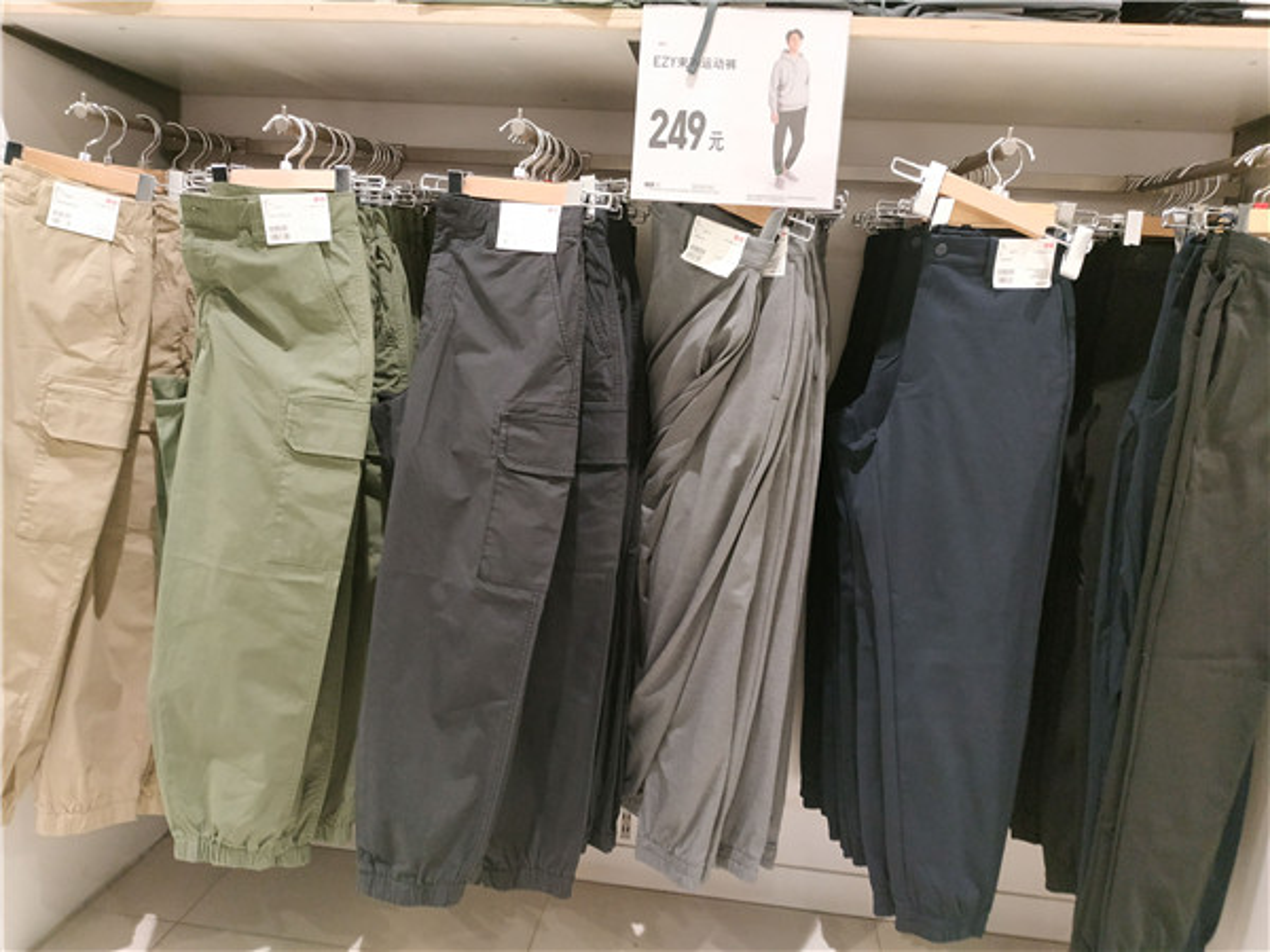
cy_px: 476
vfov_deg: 56.8
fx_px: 881
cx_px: 635
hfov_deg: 71.6
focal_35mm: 24
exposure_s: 1/25
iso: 320
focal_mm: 3.94
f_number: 1.9
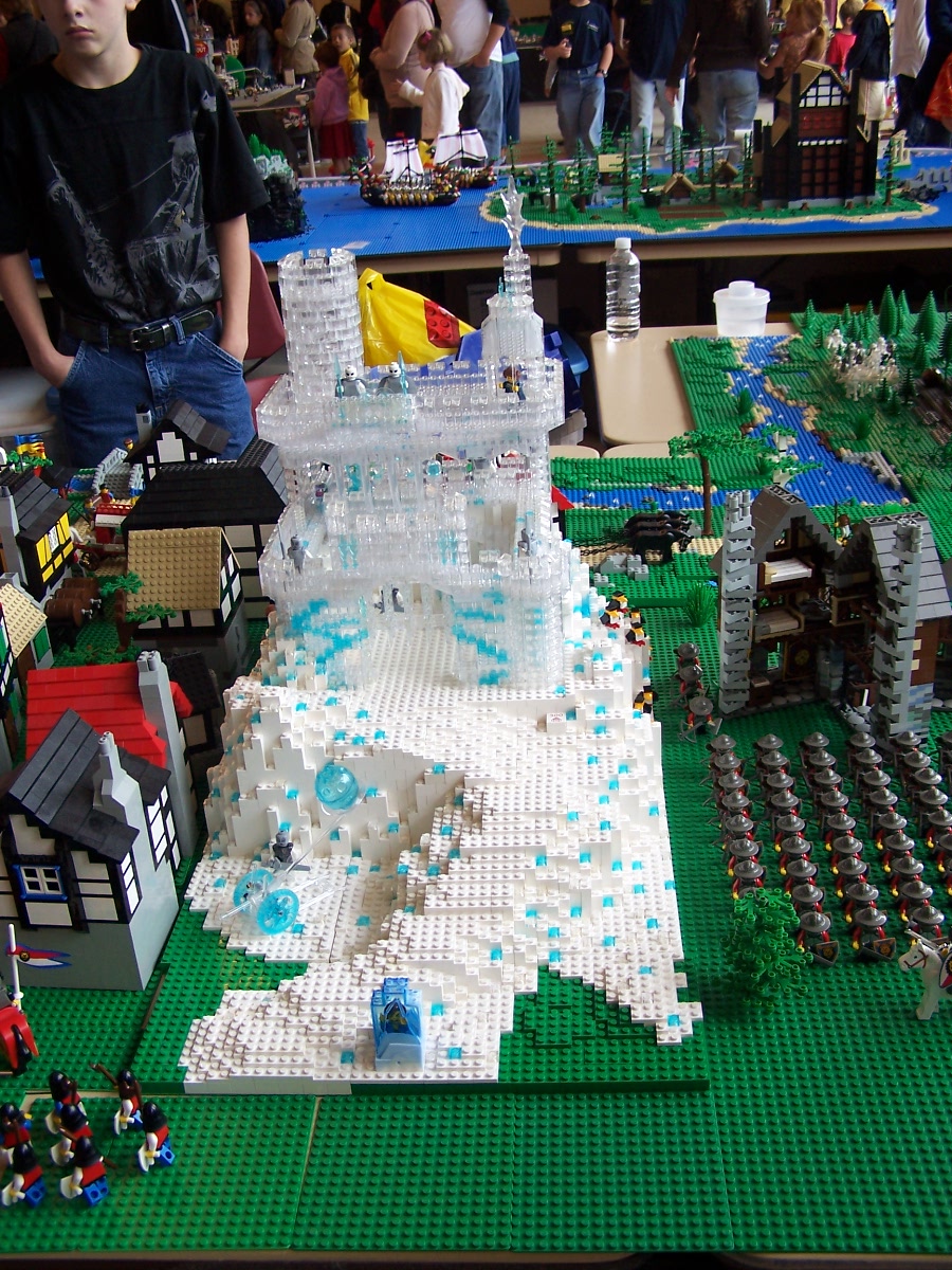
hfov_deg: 37.7
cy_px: 635
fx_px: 1393
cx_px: 476
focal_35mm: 38
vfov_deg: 49.0
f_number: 2.8
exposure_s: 1/45
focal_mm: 6.3
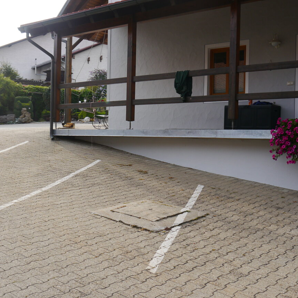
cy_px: 149
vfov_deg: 37.6
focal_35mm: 45
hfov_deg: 37.5
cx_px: 170
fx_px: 438
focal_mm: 19
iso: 160
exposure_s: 1/200
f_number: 6.3
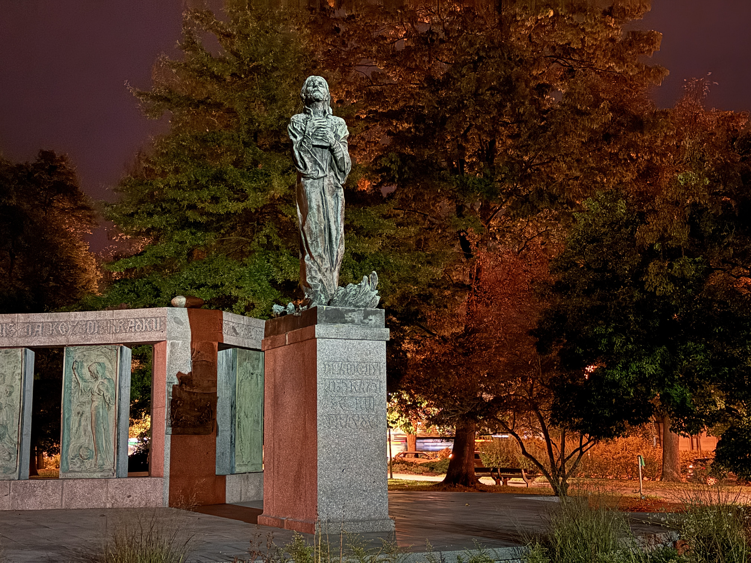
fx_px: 1041
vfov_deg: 30.3
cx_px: 376
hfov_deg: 39.7
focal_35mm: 48
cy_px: 282
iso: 4000
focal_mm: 6.76
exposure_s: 1/5
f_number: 1.78
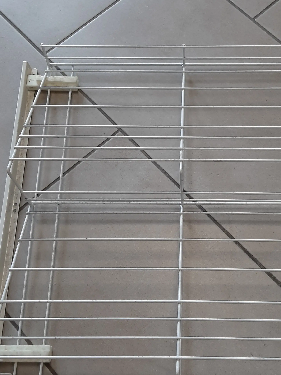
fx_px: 487
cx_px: 180
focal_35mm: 45
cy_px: 204
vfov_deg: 42.0
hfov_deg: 32.0
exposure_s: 1/100
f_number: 1.7
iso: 40
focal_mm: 3.93
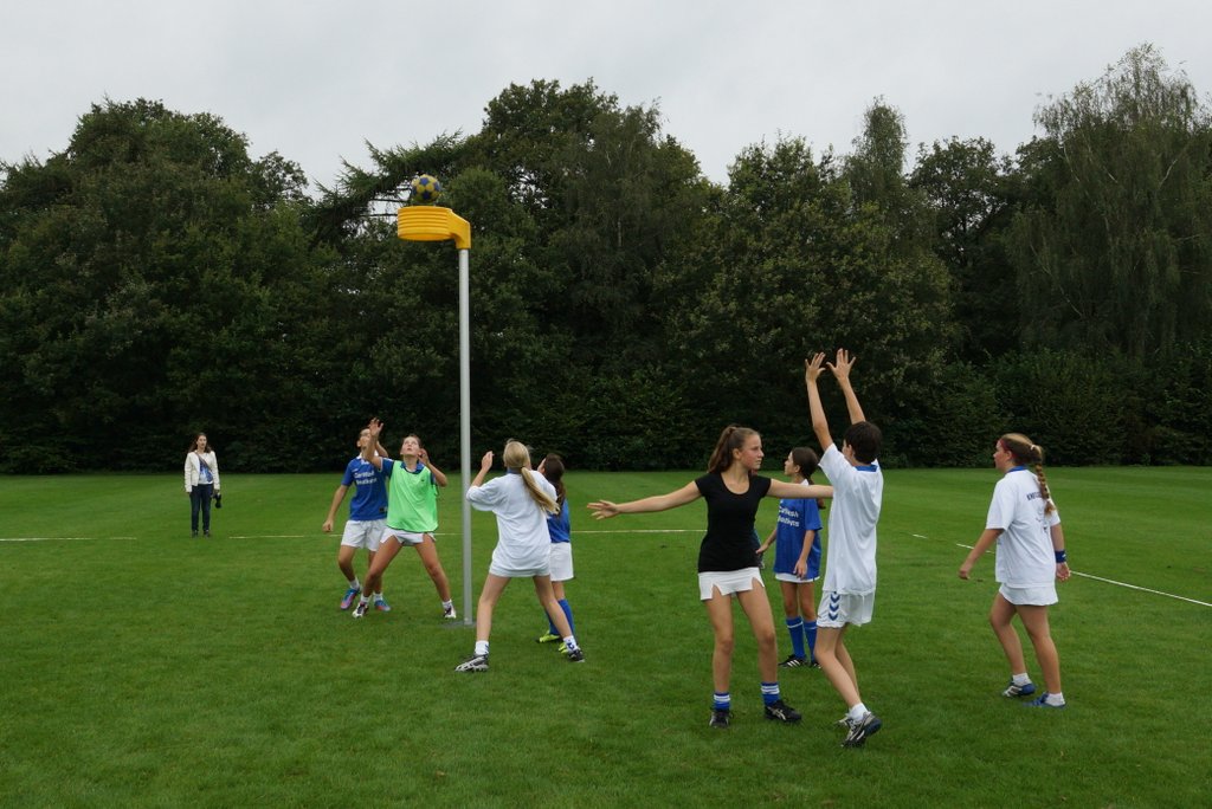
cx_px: 606
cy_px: 404
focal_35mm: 27
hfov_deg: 67.4
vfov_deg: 48.0
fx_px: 909
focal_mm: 18
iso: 320
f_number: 5
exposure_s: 1/400
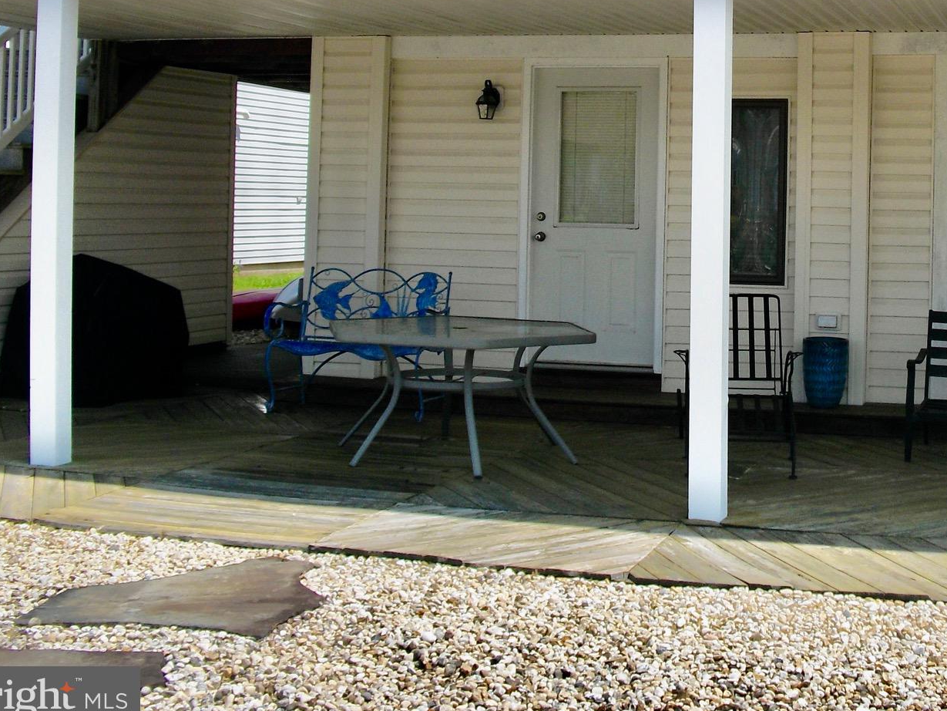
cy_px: 137
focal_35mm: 60
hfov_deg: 31.5
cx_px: 737
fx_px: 1642
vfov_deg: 24.0
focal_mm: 6.3
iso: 64
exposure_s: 1/200
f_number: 7.8
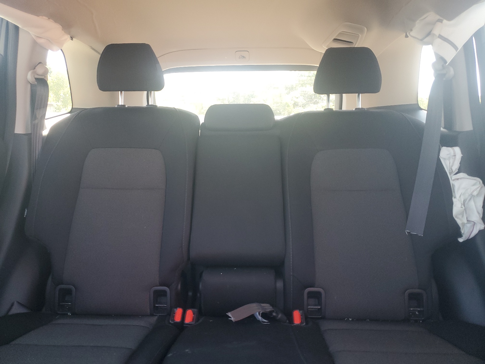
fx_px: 364
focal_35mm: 26
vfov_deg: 53.1
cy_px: 182
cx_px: 242
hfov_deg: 67.3
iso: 96
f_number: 1.5
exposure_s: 1/60.2
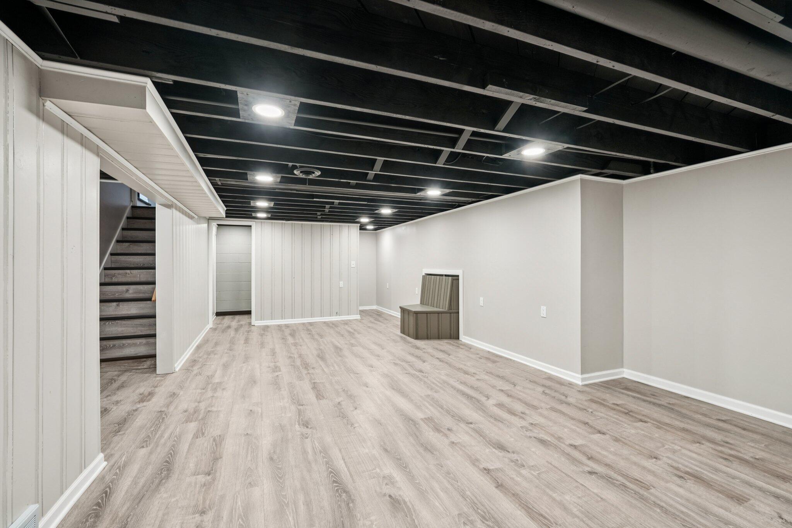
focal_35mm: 16
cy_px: 264
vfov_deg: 73.7
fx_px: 352
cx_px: 396
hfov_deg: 96.7
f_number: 7.1
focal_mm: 16
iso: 320
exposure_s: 1/8
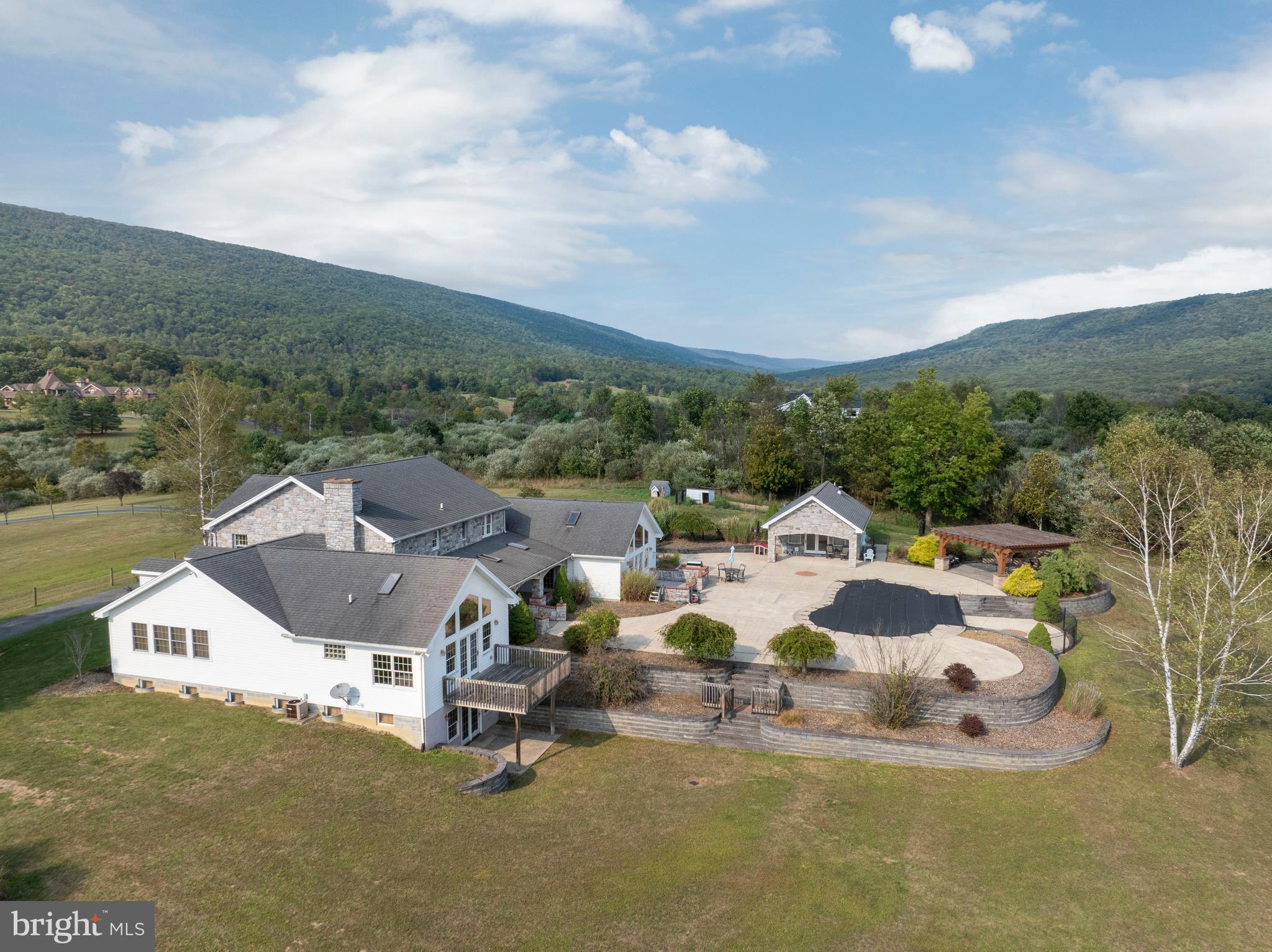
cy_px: 476
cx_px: 636
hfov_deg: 71.6
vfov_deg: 56.8
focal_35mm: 24
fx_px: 881
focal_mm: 12.29
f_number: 7.1
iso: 100
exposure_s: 1/240
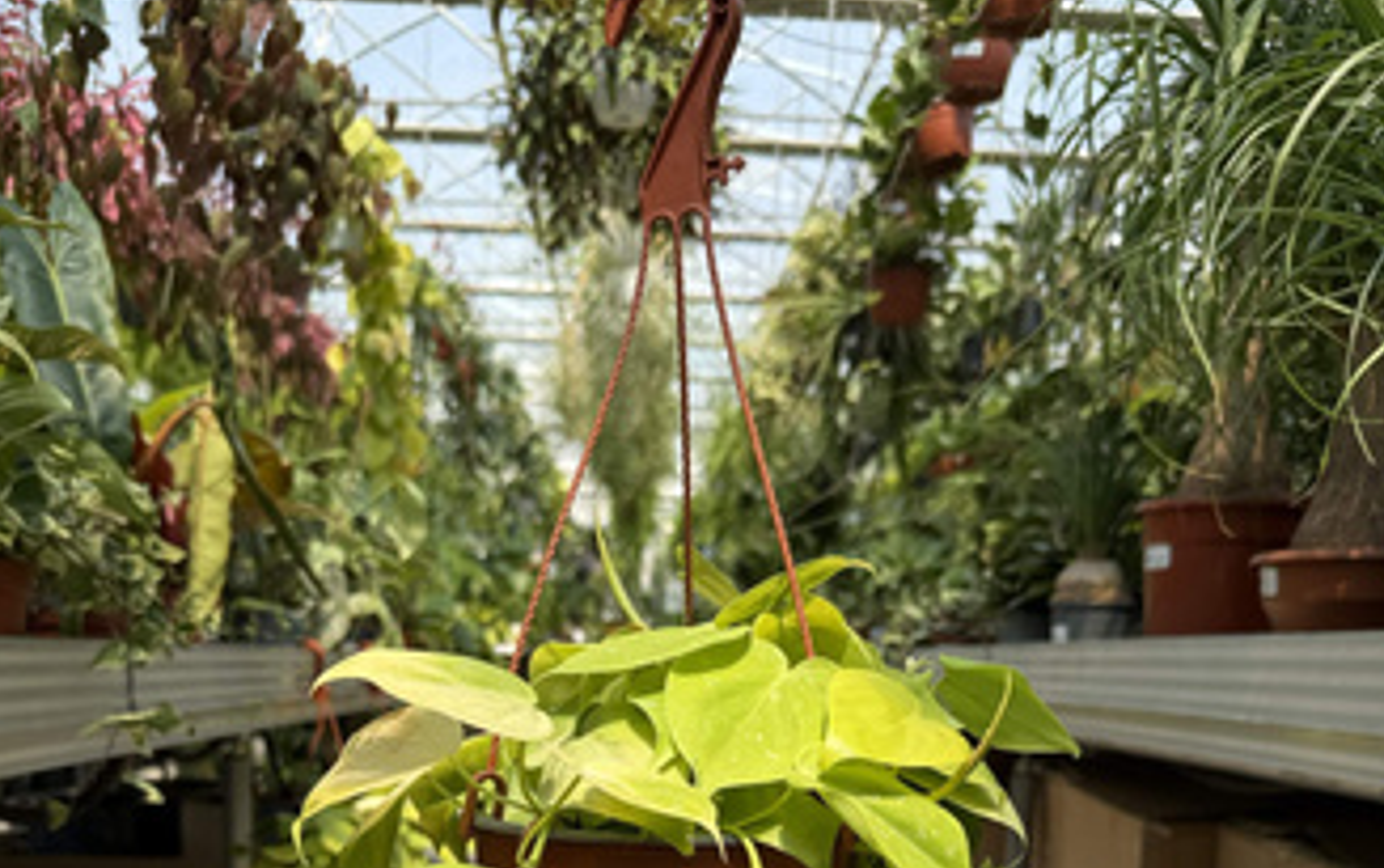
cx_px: 673
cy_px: 927
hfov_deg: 55.3
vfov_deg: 32.5
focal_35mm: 35
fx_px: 1321
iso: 80
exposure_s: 1/1949
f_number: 1.78
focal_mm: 6.76
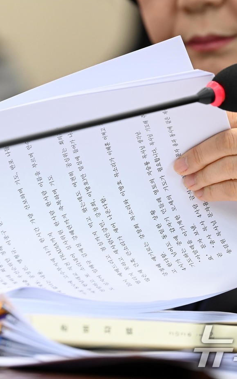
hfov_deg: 4.3
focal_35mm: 307
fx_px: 3171
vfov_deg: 6.8
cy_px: 190
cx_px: 71
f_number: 5.6
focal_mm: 200
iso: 3200
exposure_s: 1/250
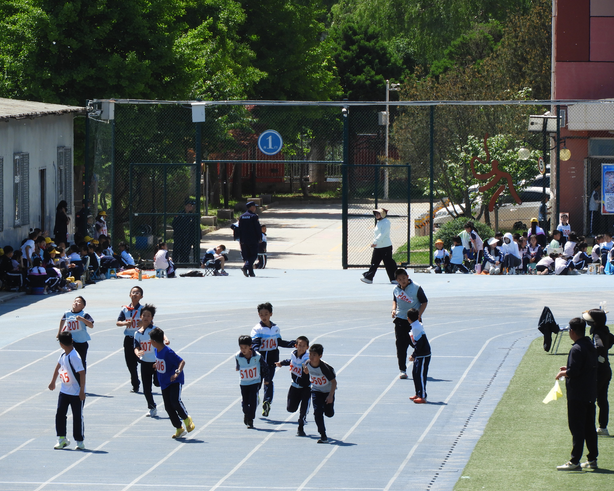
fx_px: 6833
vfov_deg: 4.1
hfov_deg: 5.1
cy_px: 246
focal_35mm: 376
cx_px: 308
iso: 100
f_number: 5.6
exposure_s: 1/400
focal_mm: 64.5
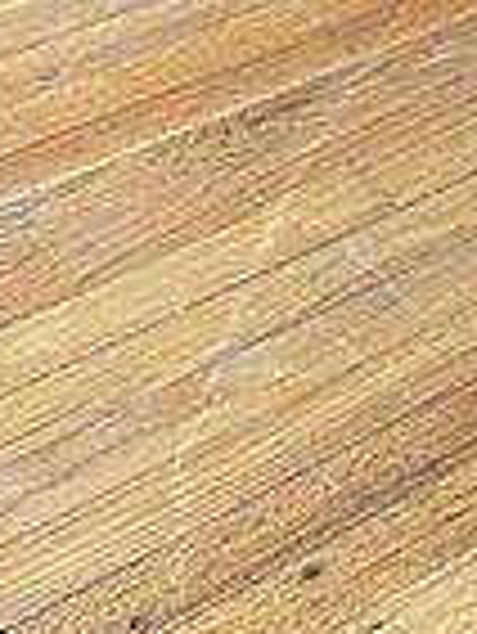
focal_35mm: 131
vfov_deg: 13.0
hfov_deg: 10.3
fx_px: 2403
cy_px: -647
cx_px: 1026
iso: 200
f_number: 1.78
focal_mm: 6.86
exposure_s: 1/60
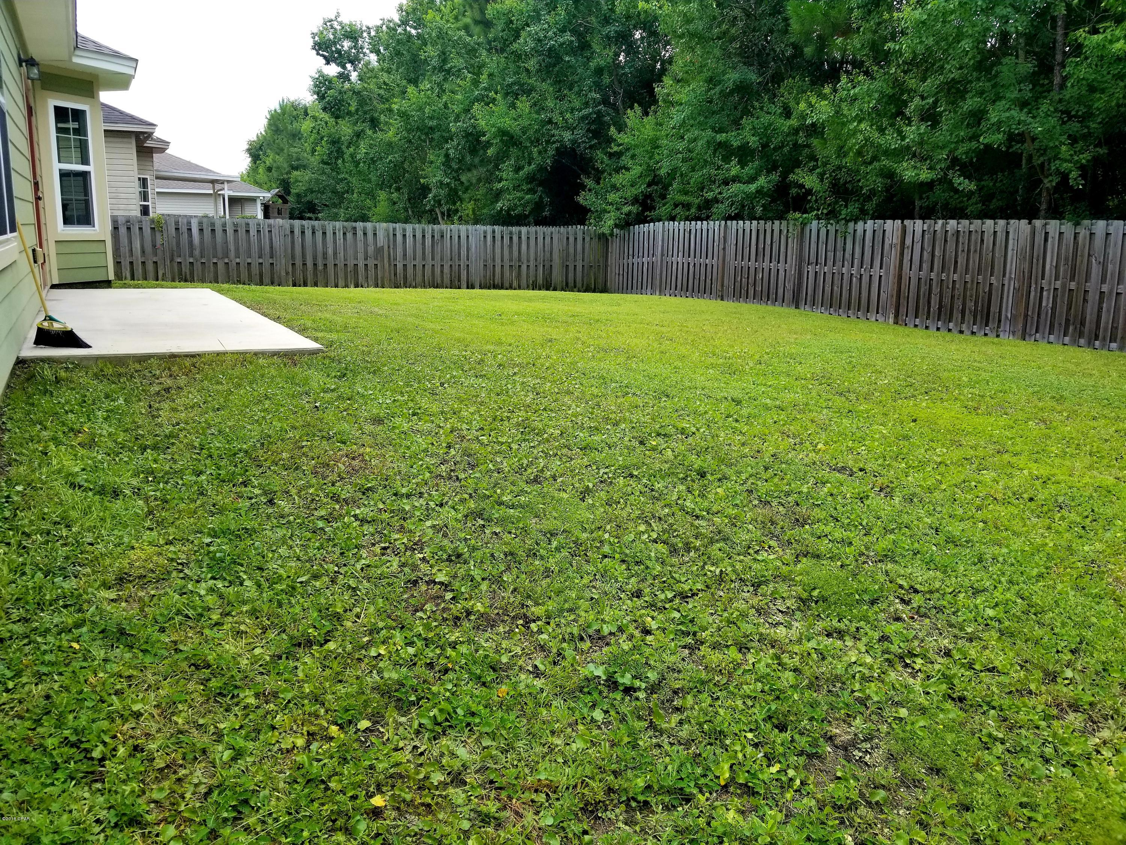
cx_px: 563
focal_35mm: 26
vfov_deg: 53.1
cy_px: 422
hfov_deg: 67.3
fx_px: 846
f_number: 1.7
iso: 50
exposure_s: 1/718
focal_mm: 4.25
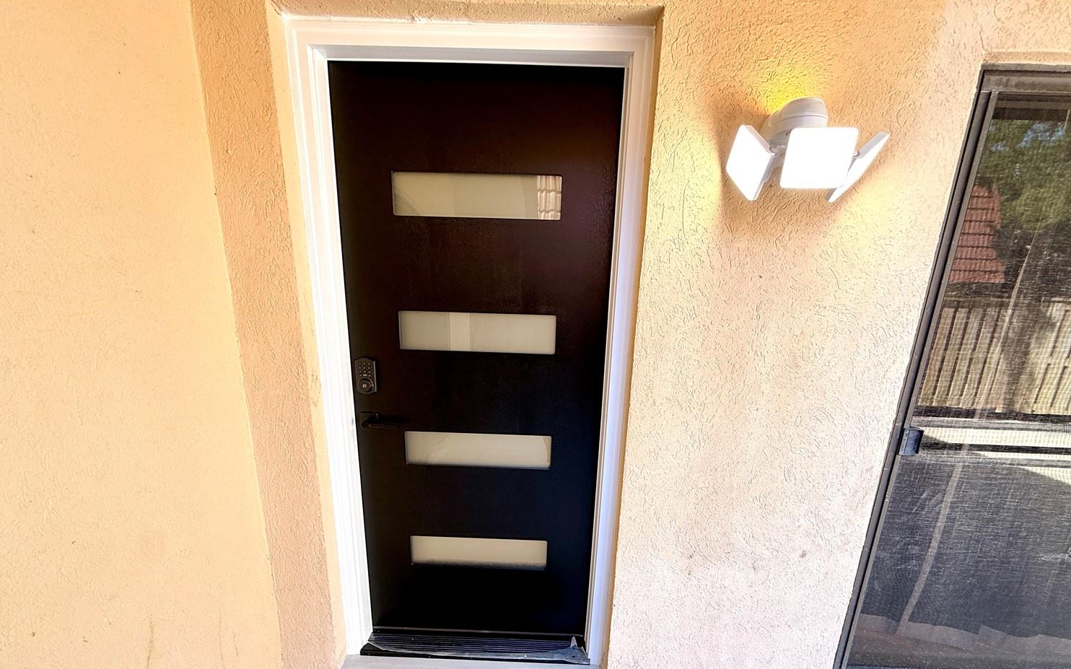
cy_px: 429
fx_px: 467
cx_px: 535
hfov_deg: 97.8
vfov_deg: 69.8
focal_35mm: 16
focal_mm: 2.22
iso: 50
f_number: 2.2
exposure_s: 1/99
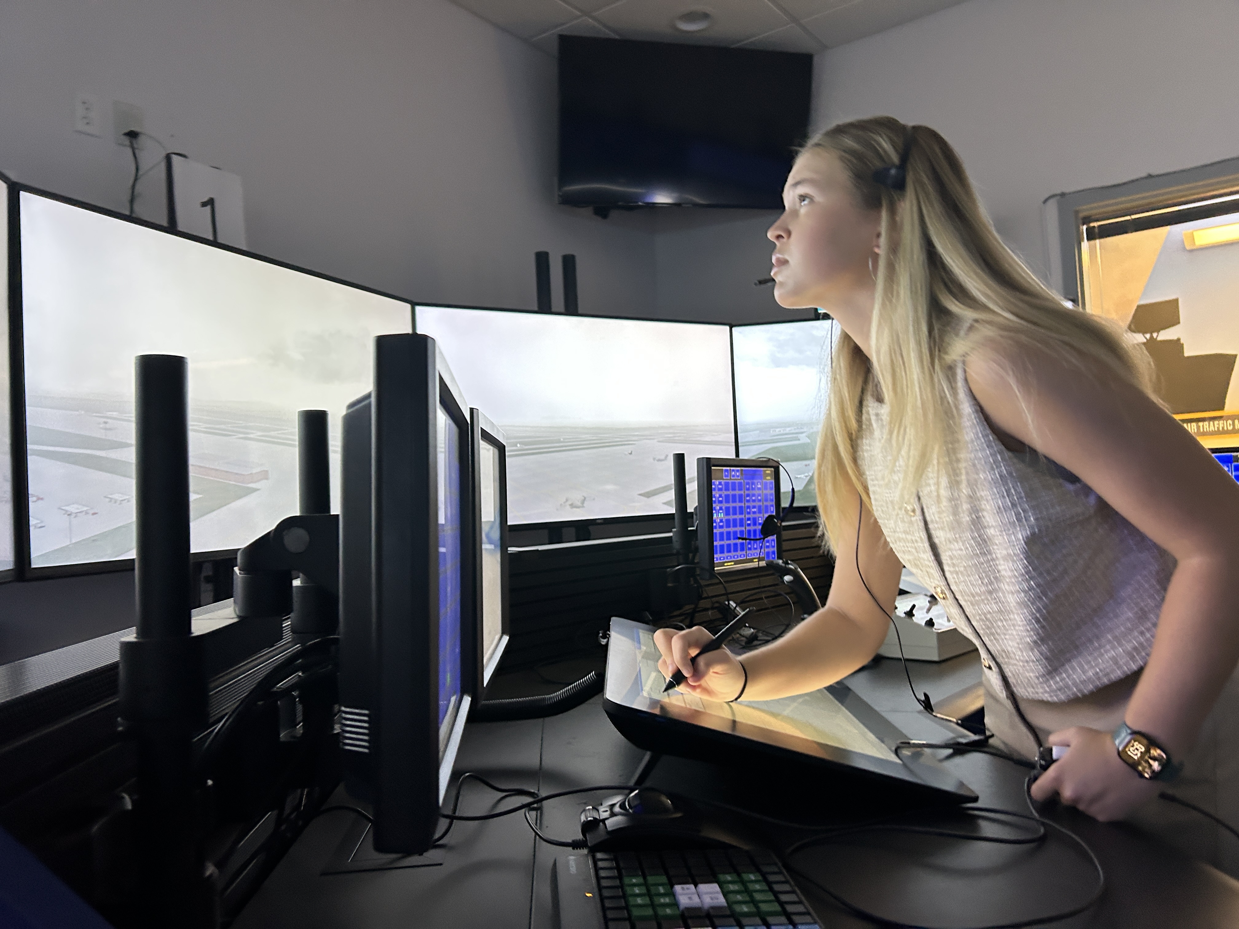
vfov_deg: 53.1
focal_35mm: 26
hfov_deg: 67.3
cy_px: 464
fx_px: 931
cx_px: 620
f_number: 1.5
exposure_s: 1/60
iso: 250
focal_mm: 5.7
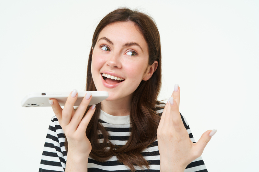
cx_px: 130
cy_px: 86
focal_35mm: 40
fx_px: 288
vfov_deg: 33.4
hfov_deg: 48.5
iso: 200
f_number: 6.3
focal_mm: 40
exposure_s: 1/125
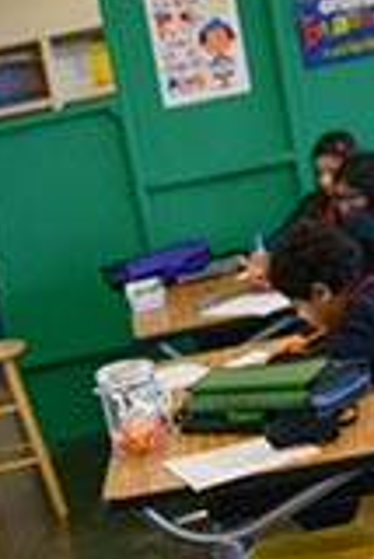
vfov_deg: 21.8
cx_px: 105
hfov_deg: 15.7
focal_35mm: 87
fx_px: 1353
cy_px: 648
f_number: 2.8
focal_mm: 24
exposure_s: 1/750
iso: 800
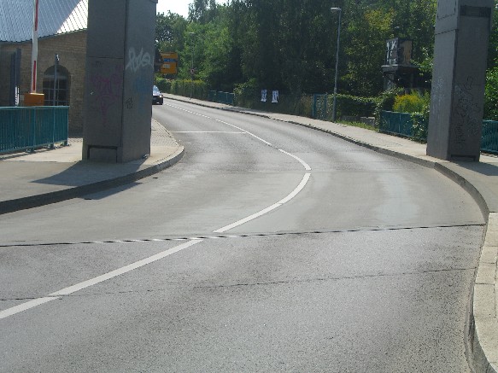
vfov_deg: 25.7
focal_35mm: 57
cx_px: 249
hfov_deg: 33.8
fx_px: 820
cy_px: 186
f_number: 10
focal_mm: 11.8
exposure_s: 1/125
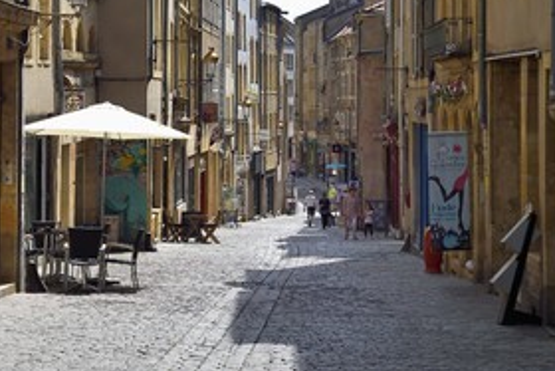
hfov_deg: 19.4
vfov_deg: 13.0
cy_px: 105
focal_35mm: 105
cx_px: 194
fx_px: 1620
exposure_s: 1/320
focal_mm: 70
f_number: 10
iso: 200
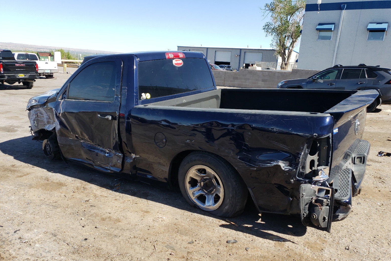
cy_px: 141
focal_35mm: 28
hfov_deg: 65.5
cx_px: 200
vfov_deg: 46.4
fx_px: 304
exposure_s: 1/1667
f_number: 1.5
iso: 50
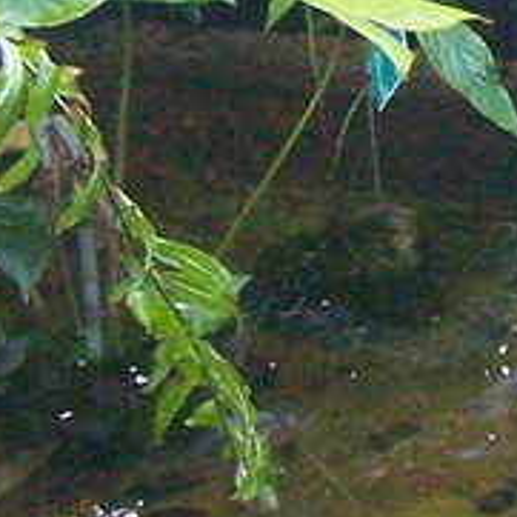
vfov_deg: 7.2
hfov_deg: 7.1
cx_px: 1034
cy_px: -253
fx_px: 4022
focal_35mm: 238
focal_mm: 6.3
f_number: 2.8
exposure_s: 1/40
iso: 400
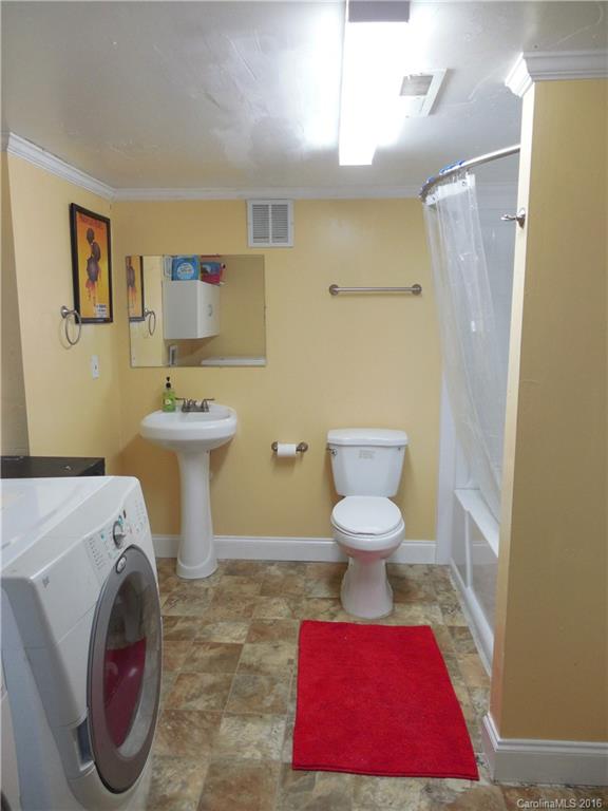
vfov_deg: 69.4
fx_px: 585
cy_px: 406
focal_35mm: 25
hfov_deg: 54.9
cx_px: 304
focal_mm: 4.5
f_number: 3.3
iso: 220
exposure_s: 1/30
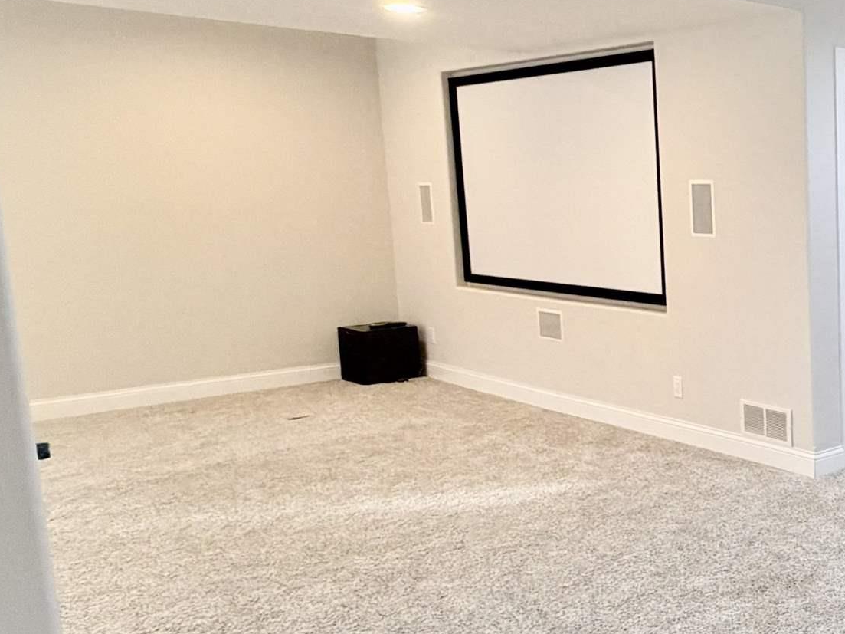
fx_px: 952
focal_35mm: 39
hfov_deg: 36.1
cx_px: 1034
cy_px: 307
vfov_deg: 36.8
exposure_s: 1/60
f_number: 2.2
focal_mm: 2.22
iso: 320
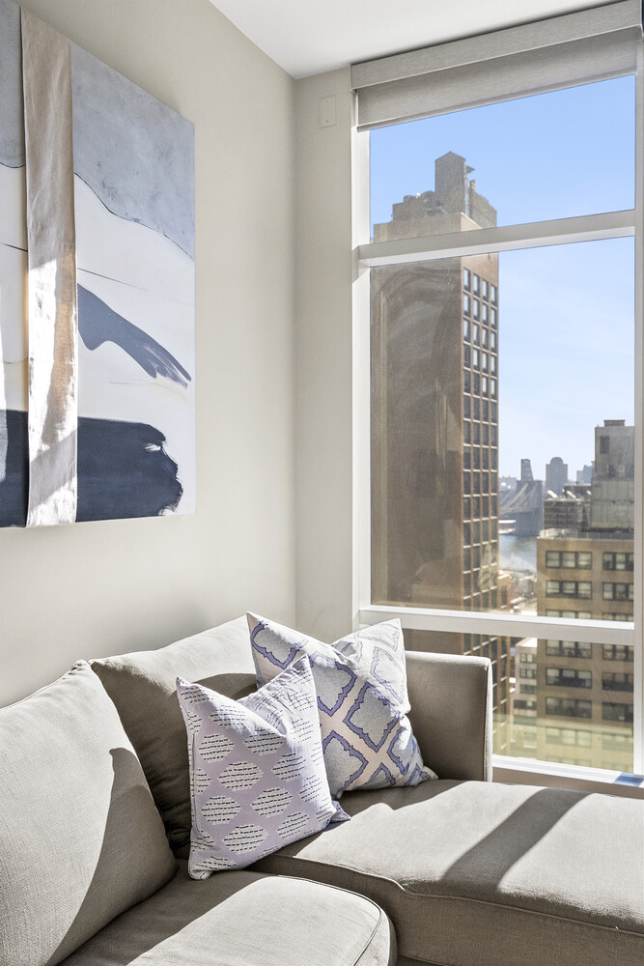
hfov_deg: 42.3
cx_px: 322
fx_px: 831
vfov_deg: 60.3
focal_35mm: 31
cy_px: 483
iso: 1600
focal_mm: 31
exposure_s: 1/1250
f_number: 6.3
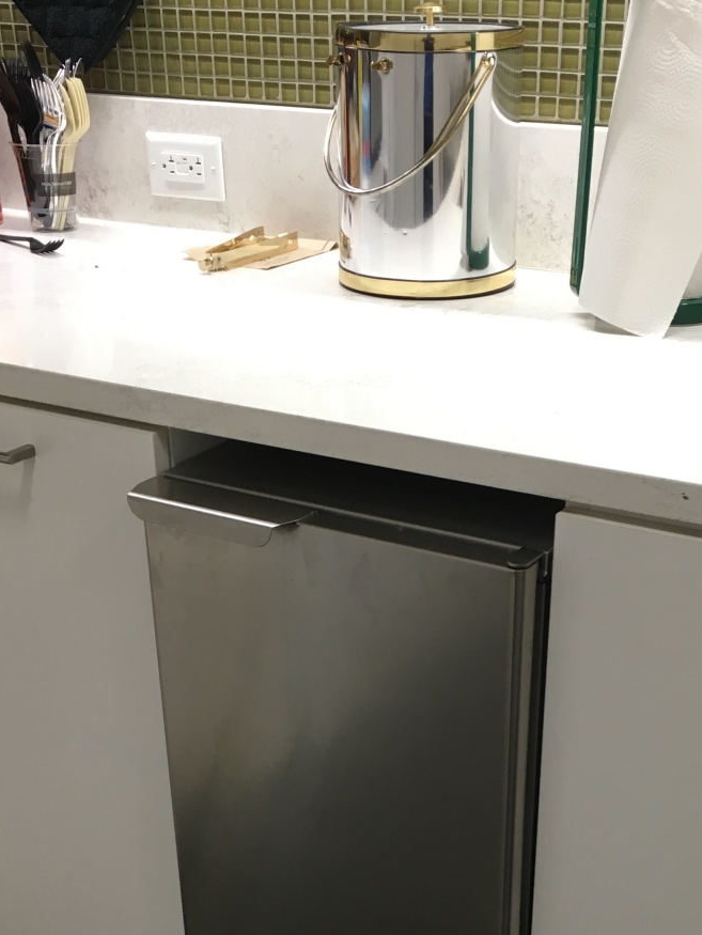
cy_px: 767
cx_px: 424
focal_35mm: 53
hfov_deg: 27.5
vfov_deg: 34.9
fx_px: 1432
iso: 50
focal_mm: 4.15
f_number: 2.2
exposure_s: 1/30
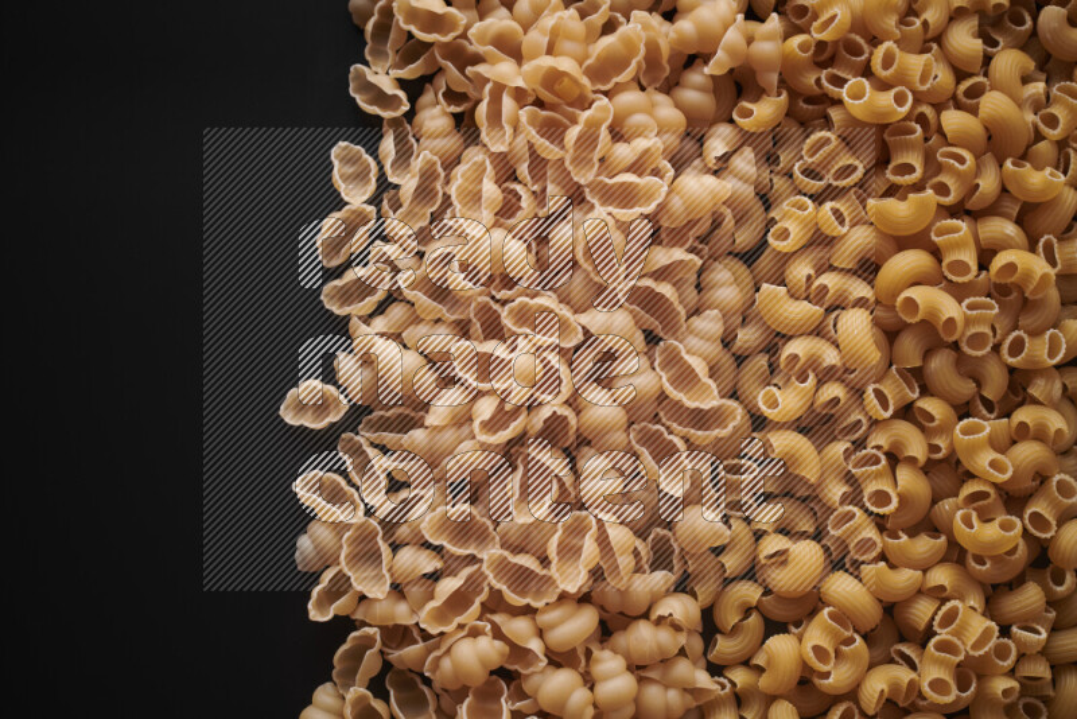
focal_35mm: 50
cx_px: 538
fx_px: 1496
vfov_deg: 27.0
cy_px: 360
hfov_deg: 39.6
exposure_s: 1/100
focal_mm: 50
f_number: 8
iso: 160
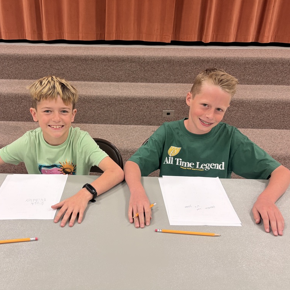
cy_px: 144
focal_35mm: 31
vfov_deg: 52.5
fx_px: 294
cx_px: 112
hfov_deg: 52.1
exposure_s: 1/60
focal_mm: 5.96
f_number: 1.6
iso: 100
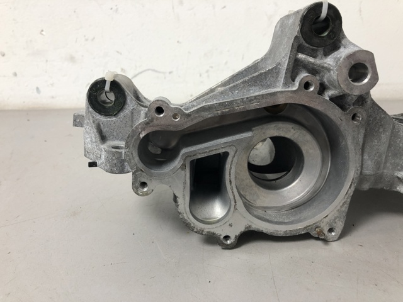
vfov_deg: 49.7
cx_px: 202
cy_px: 151
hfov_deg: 63.4
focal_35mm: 28
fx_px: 326
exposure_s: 1/25
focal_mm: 4
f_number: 1.8
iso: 32
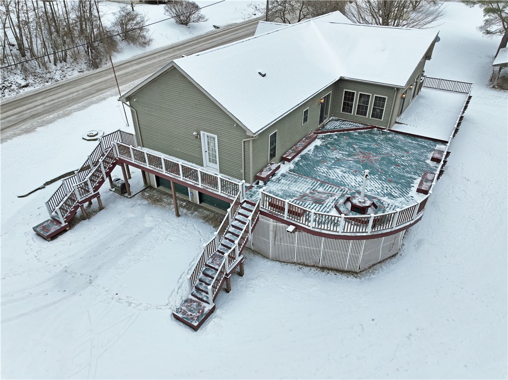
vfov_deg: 56.8
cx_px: 254
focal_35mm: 24
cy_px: 190
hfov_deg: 71.6
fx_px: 352
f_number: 2.8
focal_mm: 12.29
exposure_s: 1/400
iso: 100
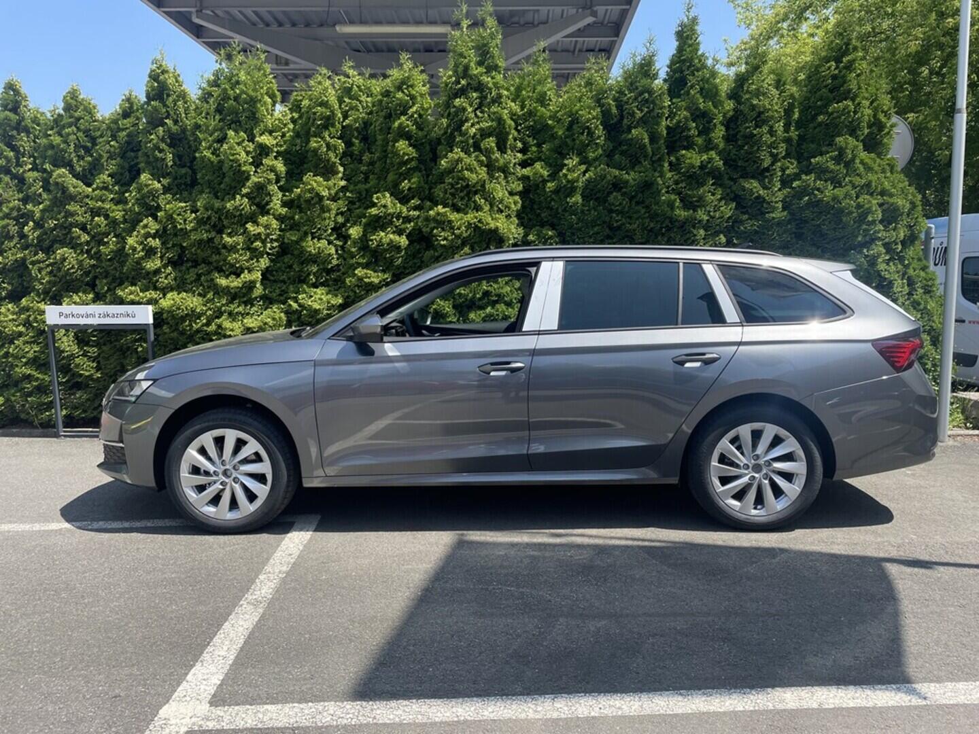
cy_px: 367
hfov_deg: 67.3
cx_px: 490
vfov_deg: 53.1
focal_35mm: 26
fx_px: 735
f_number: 1.6
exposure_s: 1/2882
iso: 50
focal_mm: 4.2
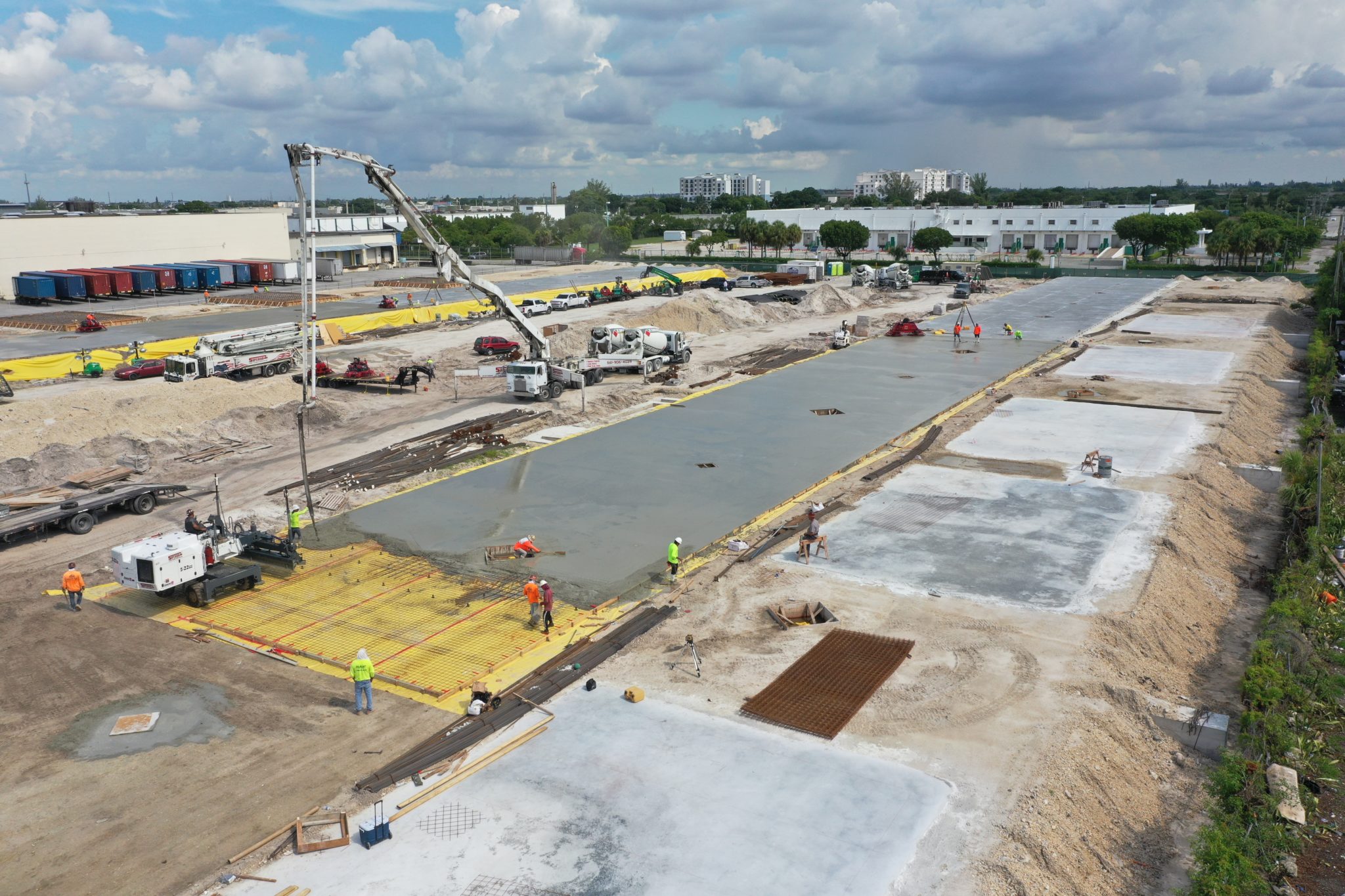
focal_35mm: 28
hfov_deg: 65.5
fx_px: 1046
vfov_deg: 46.4
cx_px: 672
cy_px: 448
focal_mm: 10.26
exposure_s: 1/500
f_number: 5.6
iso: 100
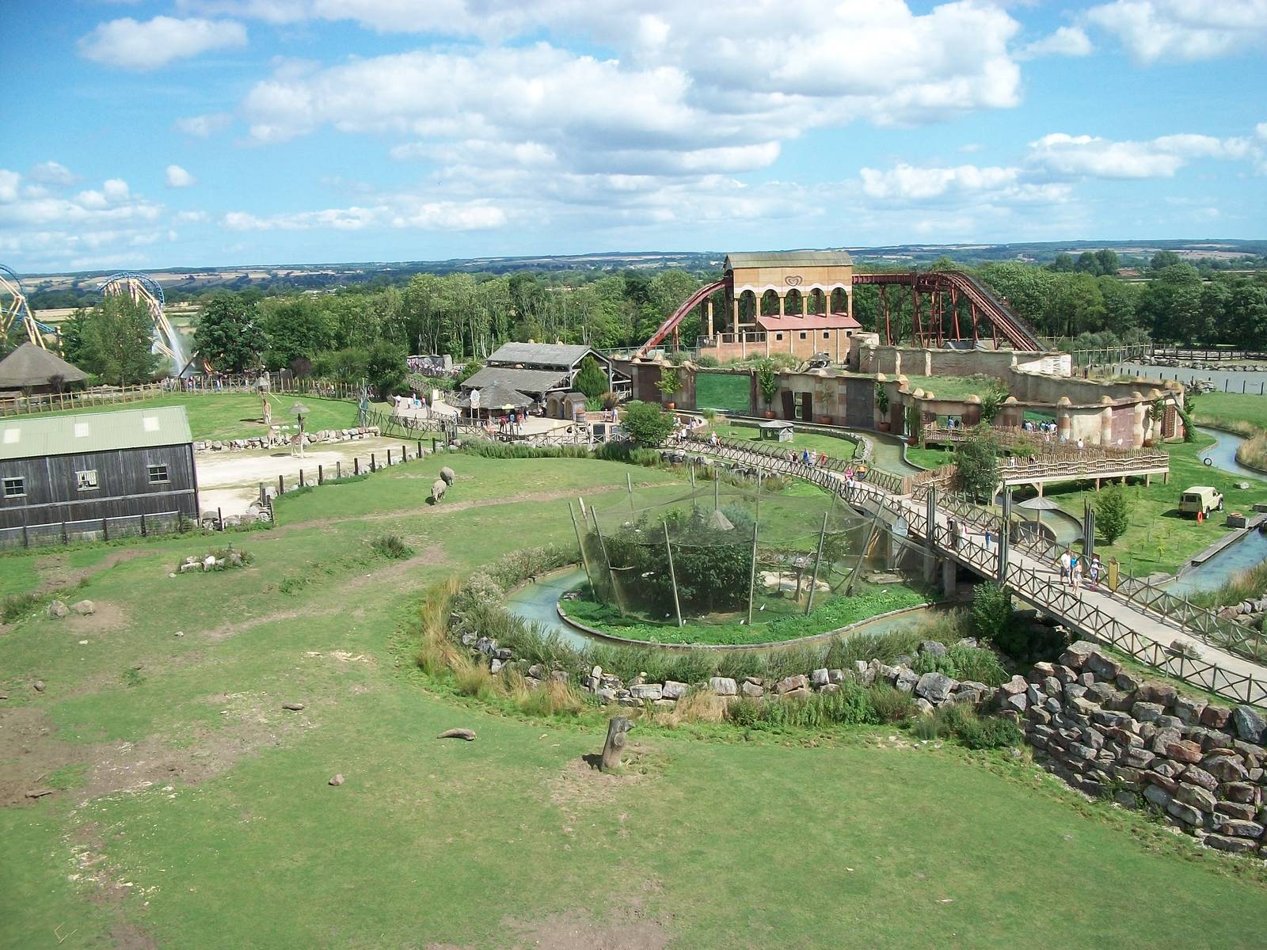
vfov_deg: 44.2
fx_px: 1171
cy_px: 475
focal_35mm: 32
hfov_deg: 56.8
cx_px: 634
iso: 80
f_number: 5.5
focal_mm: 5.7
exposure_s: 1/320
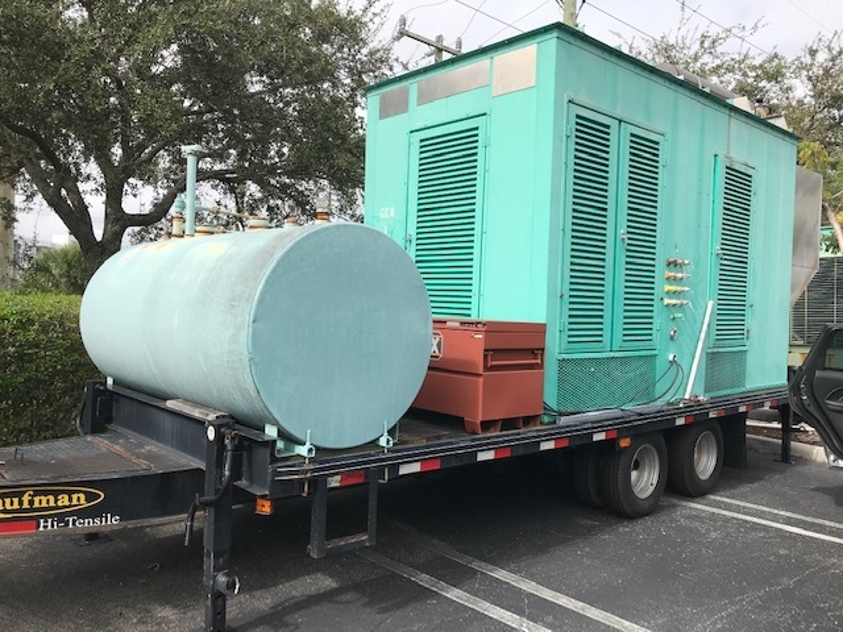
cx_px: 422
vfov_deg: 49.7
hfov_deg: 63.4
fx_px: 682
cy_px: 316
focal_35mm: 28
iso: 20
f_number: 1.8
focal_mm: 3.99
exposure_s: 1/1953
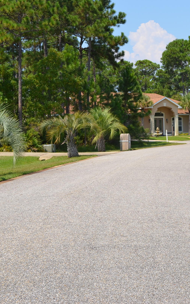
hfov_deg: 18.1
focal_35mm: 70
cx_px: 192
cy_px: 152
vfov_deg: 29.4
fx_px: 580
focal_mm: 30
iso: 110
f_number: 8
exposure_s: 1/250
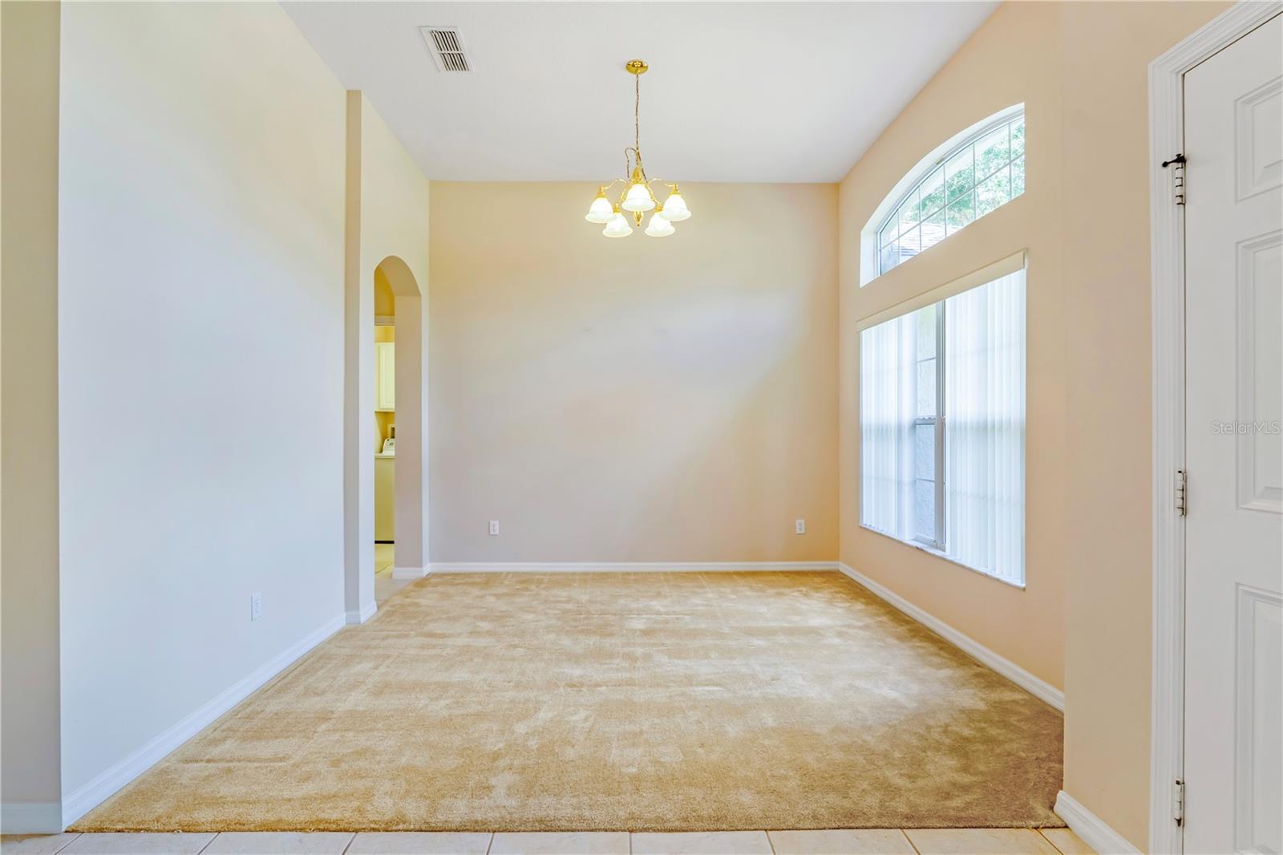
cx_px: 642
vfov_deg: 72.0
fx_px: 588
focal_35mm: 16
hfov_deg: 95.0
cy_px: 428
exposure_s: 1/320
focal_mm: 11
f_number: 9
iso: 250
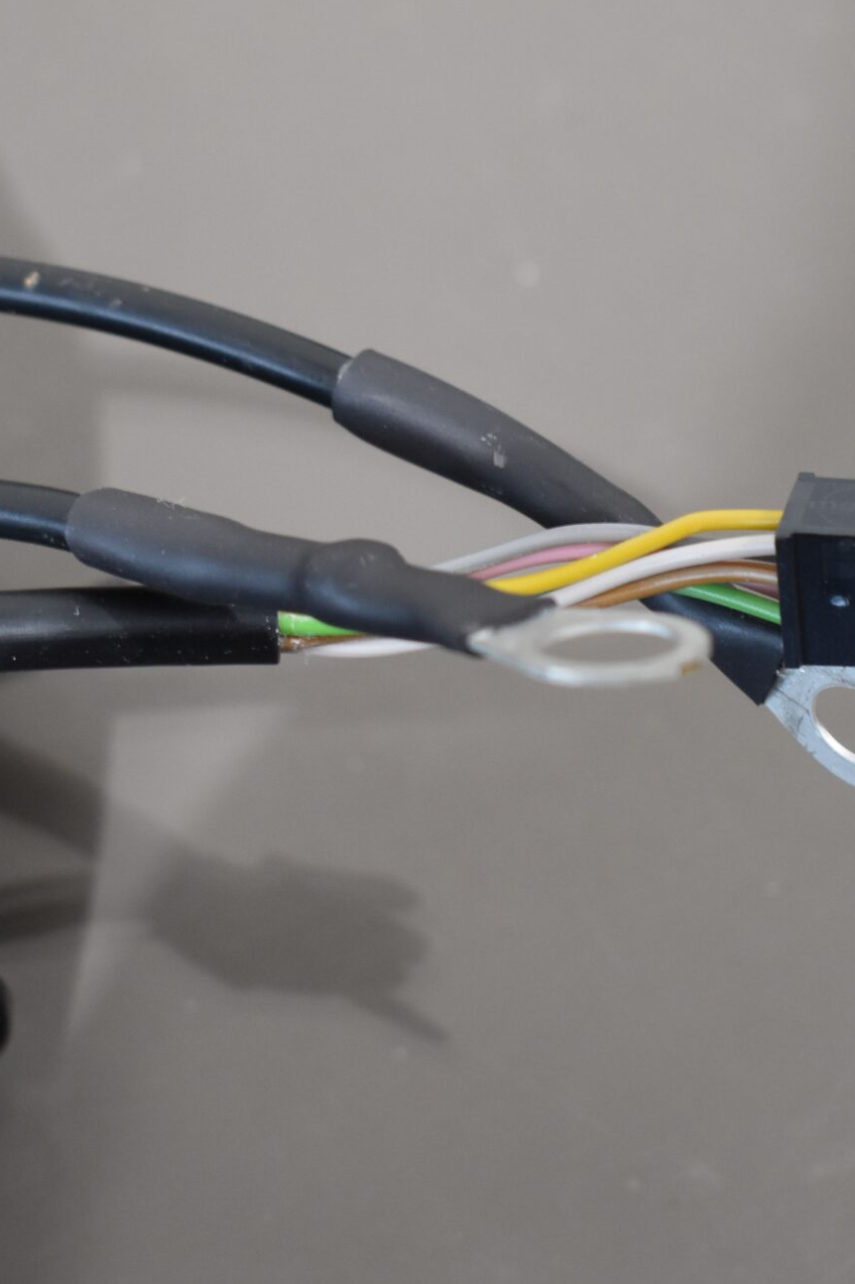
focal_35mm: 95
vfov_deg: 21.5
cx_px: 661
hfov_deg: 14.3
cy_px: 597
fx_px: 3386
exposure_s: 1/60
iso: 800
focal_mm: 32
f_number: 5.6
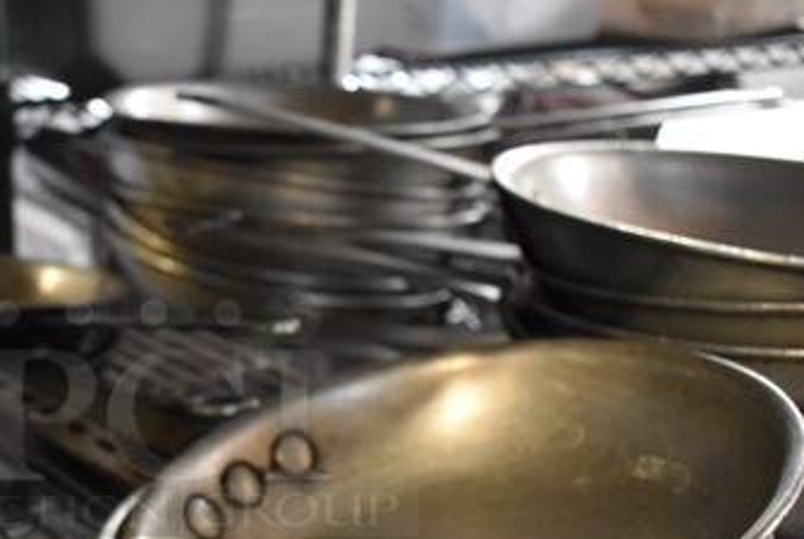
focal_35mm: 49
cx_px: 153
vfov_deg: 27.2
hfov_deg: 38.7
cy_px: 410
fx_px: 1096
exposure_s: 1/125
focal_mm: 18
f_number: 3.5
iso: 4000
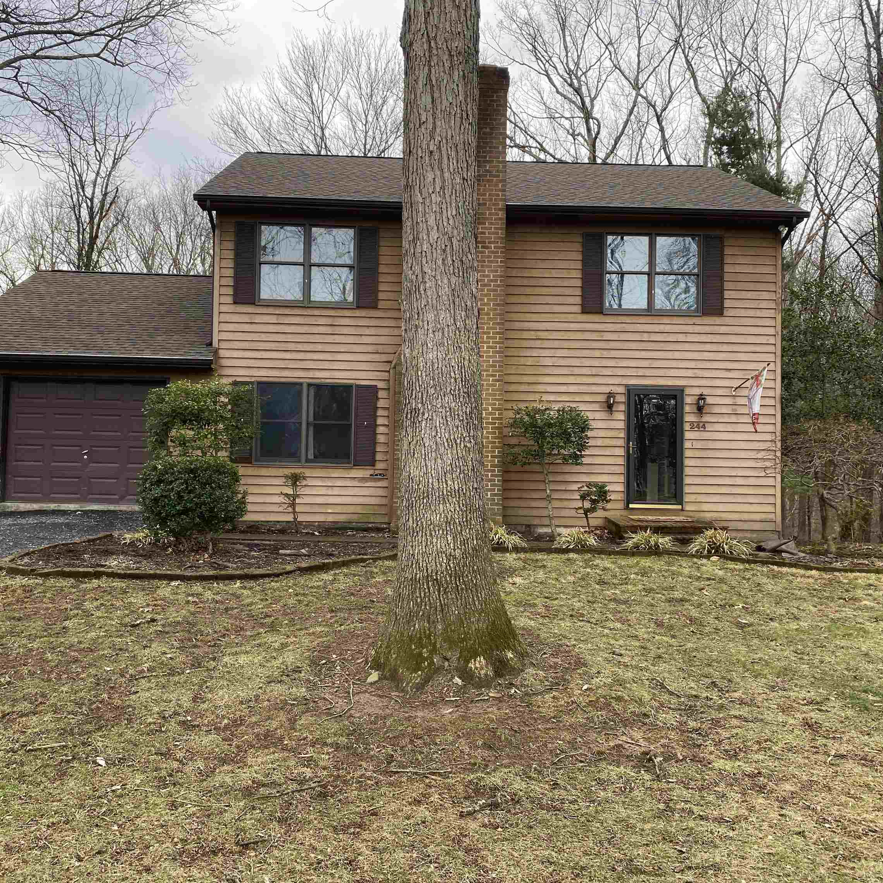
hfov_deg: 52.5
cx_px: 440
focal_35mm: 31
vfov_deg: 52.5
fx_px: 895
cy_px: 437
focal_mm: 4.25
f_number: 1.8
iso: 32
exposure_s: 1/467
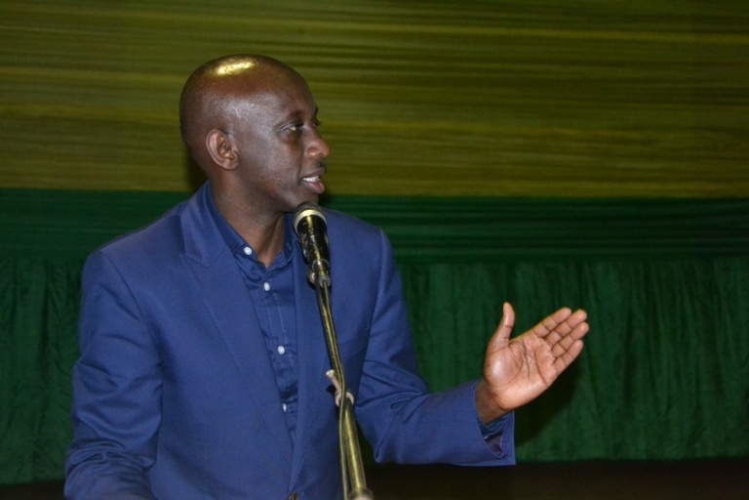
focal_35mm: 72
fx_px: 1498
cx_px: 374
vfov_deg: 18.9
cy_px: 250
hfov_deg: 28.1
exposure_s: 1/60
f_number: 5.3
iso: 3200
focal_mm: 48
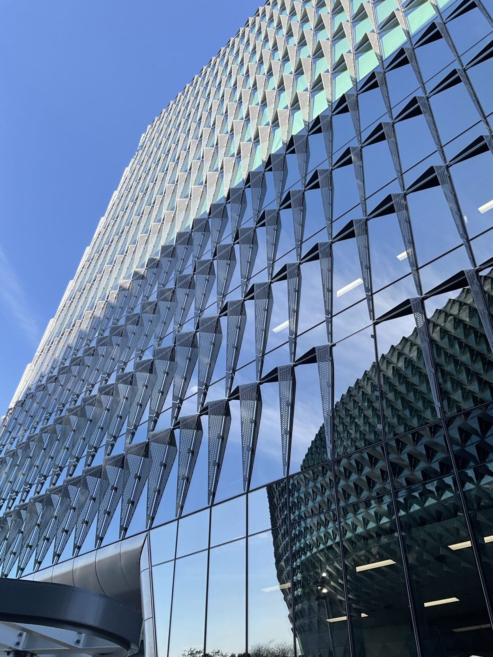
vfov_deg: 61.7
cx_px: 246
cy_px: 328
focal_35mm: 29
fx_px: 551
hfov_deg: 48.2
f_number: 1.8
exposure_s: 1/524
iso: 16
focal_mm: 3
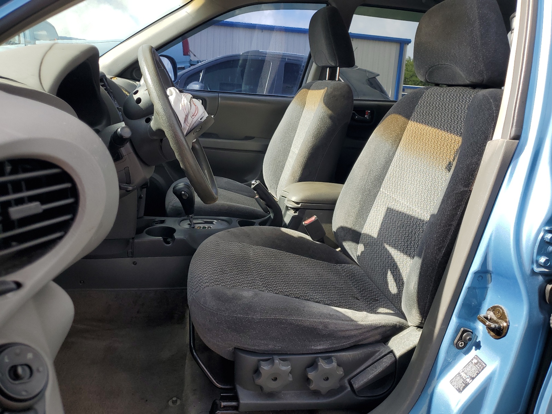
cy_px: 207
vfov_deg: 53.1
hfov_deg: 67.3
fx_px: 415
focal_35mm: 26
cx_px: 276
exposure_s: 1/1000
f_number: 1.5
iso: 50
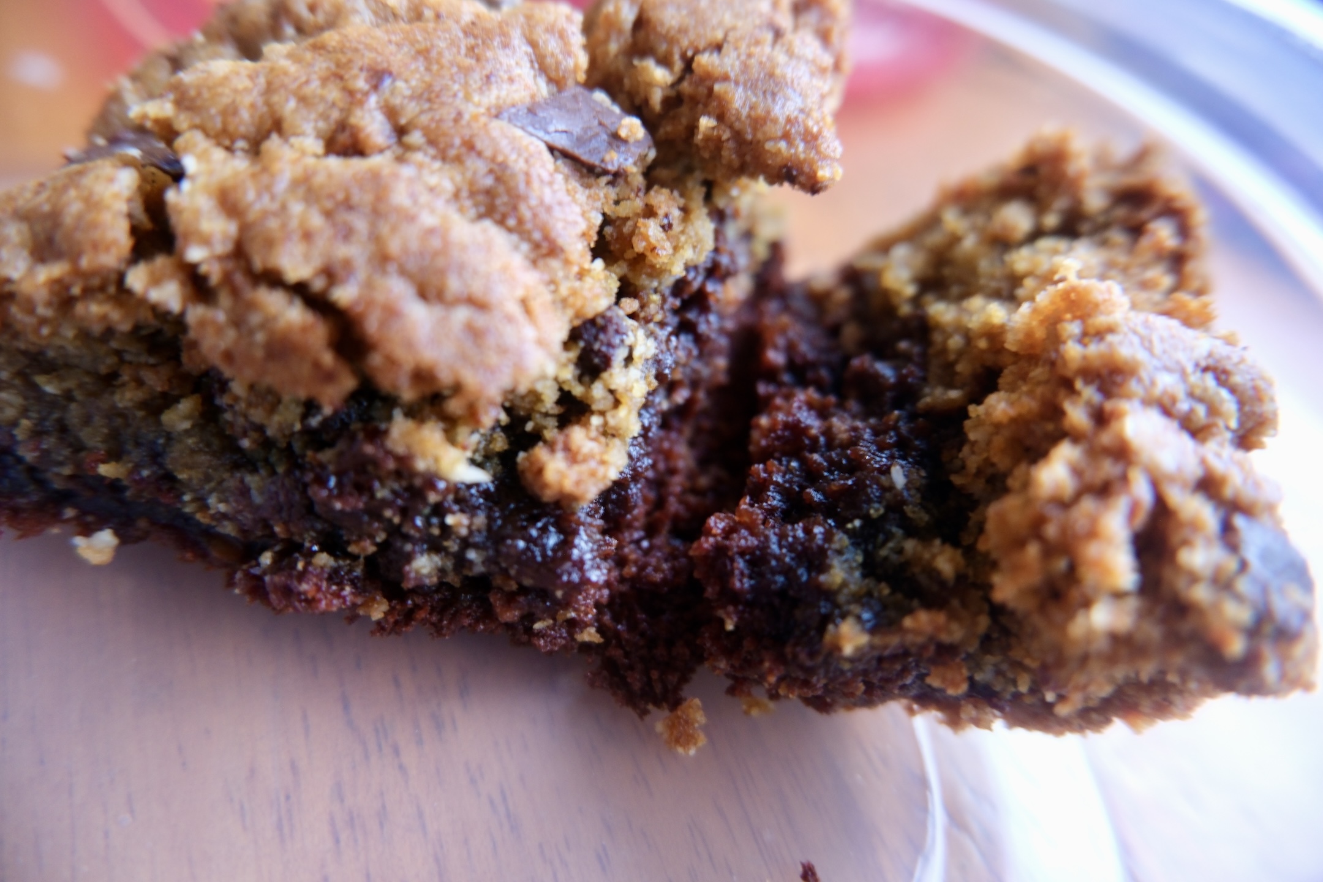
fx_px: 845
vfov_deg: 55.1
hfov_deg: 76.1
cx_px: 662
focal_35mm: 23
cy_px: 441
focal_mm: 15
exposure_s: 1/3
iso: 640
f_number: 3.5
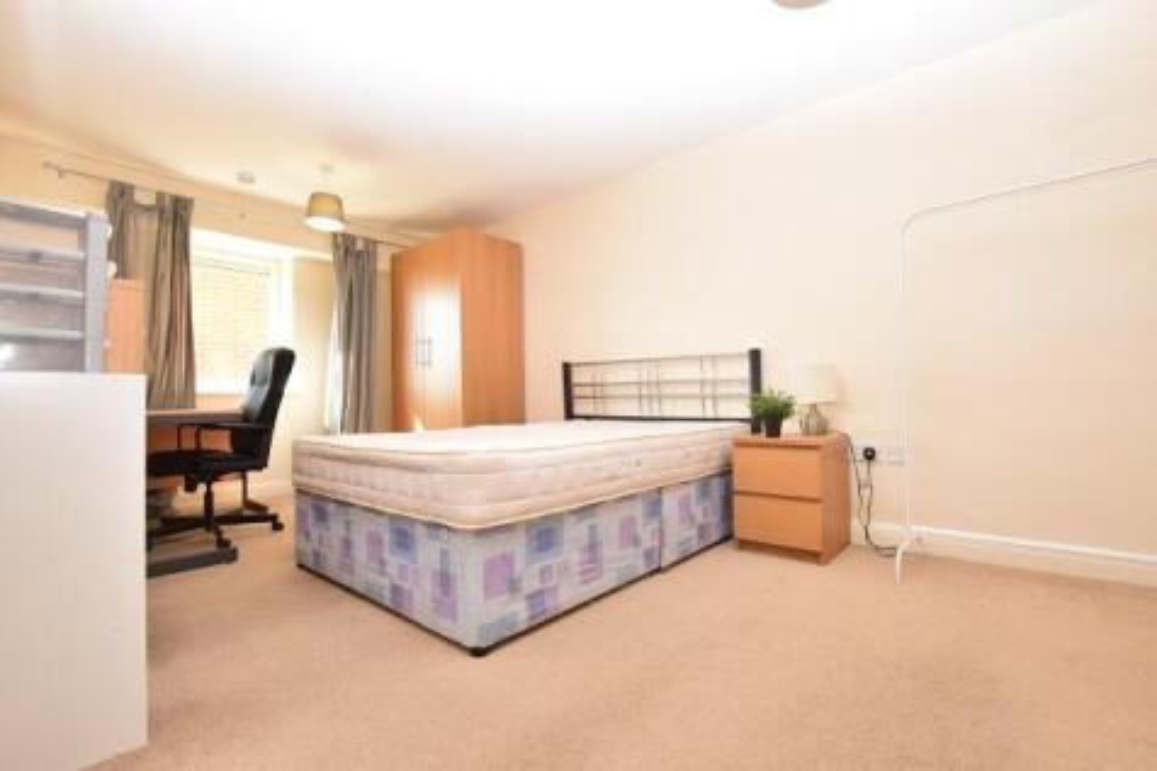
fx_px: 482
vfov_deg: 77.3
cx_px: 578
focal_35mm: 15
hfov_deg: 100.4
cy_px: 386
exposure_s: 1/60
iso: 1000
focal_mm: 10
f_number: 8
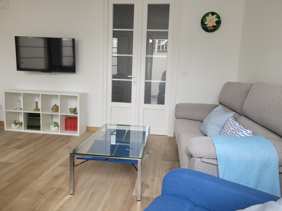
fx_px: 212
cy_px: 106
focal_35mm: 26
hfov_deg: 67.3
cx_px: 141
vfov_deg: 53.1
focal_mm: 5.4
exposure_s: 1/100
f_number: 1.8
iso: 50
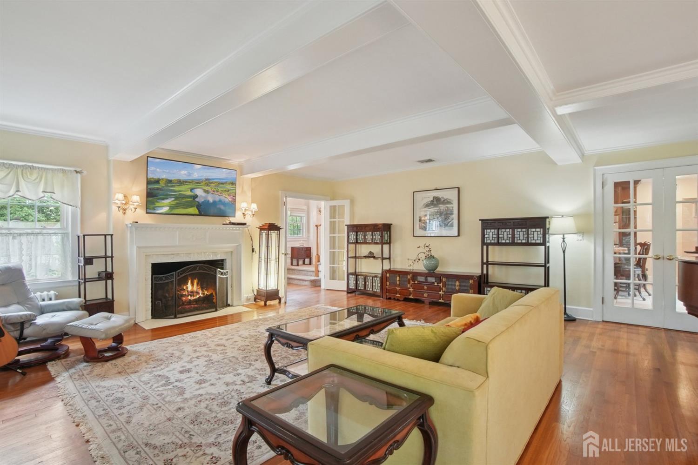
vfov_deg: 77.3
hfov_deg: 100.4
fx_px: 291
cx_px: 349
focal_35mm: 15
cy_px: 232
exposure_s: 1/10
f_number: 9
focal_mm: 10
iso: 1250
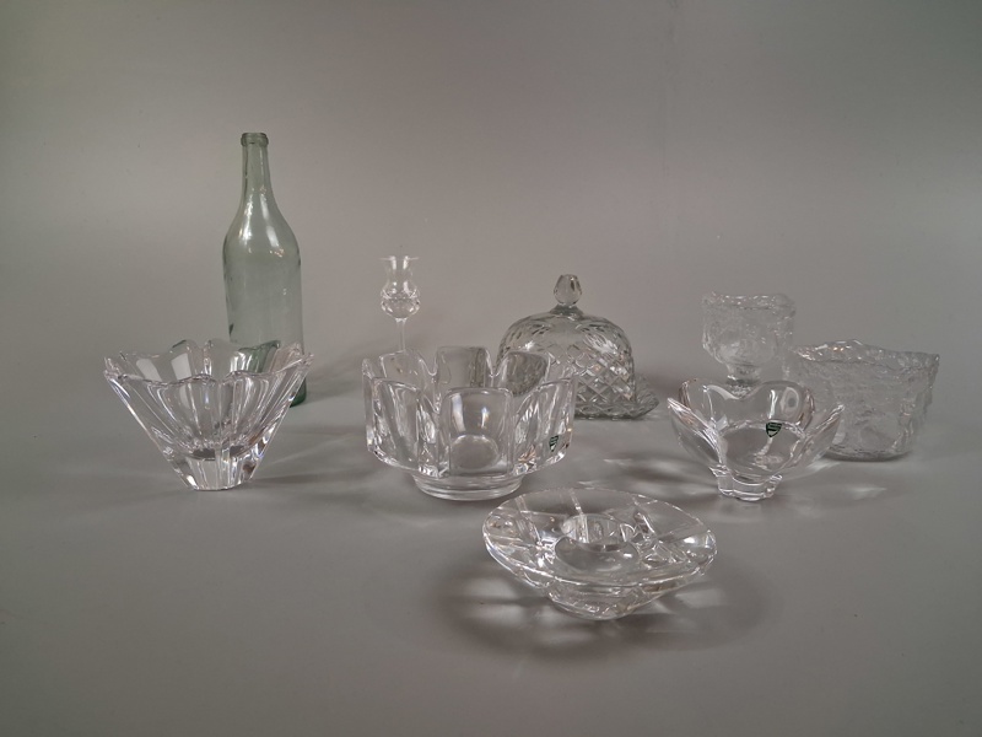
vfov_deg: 51.4
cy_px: 368
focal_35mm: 27
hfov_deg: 65.3
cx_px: 491
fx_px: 766
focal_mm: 4
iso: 400
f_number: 1.8
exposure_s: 1/100
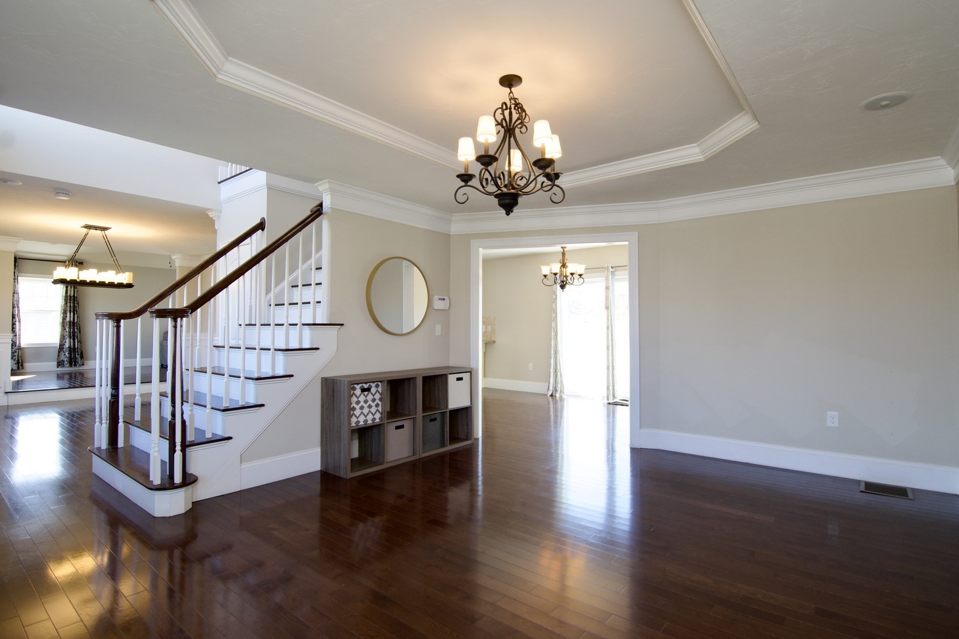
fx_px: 459
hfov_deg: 92.4
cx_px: 480
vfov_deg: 69.6
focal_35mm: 17
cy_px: 320
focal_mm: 11.5
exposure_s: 1/20
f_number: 7.1
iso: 320
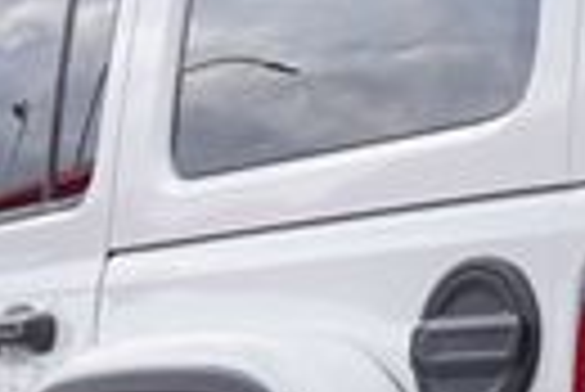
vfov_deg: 11.2
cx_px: 495
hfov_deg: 17.1
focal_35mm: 118
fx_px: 1920
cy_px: 590
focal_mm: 16
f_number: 7.1
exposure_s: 1/100
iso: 100
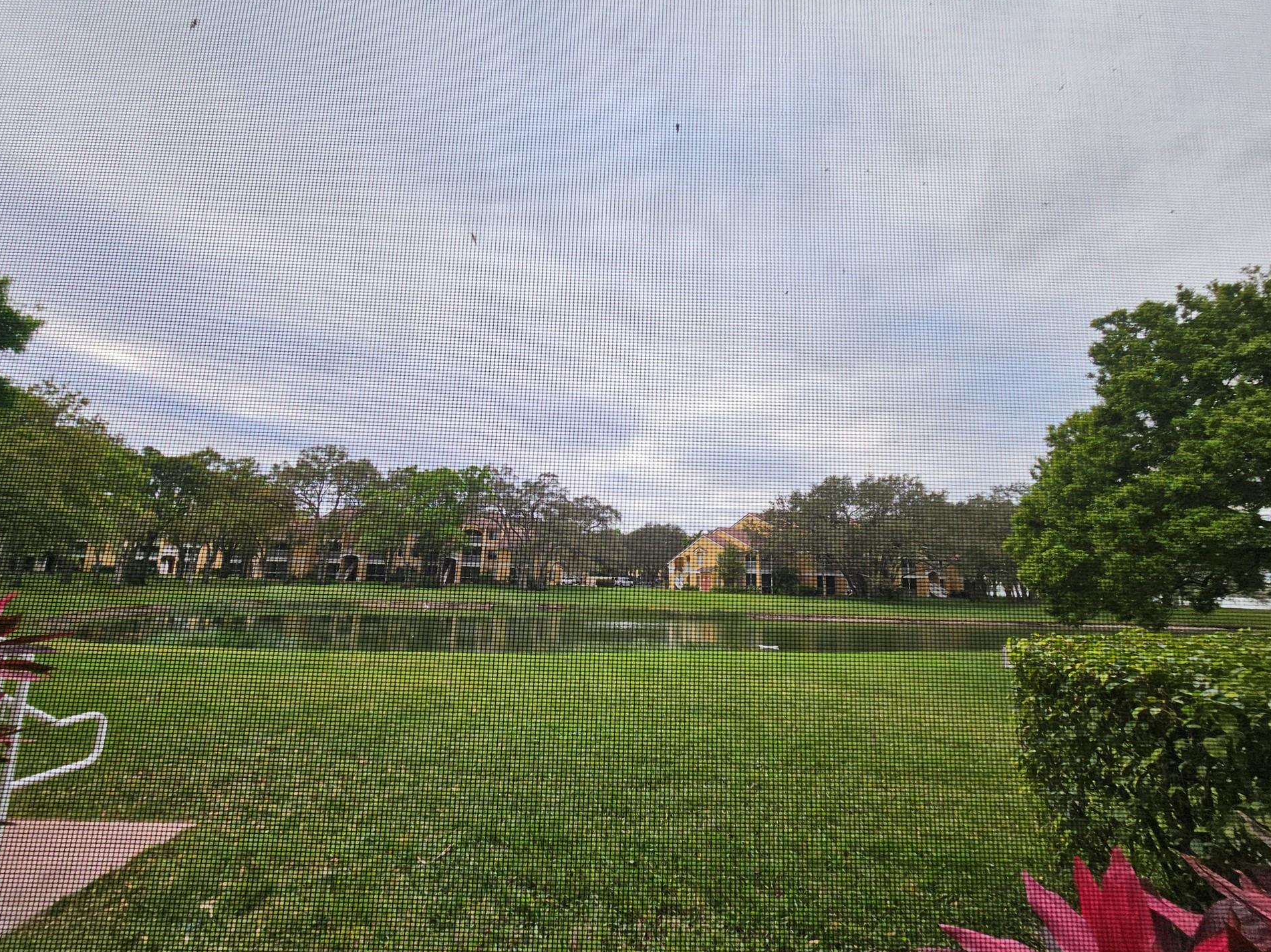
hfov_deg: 102.0
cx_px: 612
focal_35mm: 14
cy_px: 474
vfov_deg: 85.7
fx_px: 514
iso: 50
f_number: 2.2
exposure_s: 1/277
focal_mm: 2.2
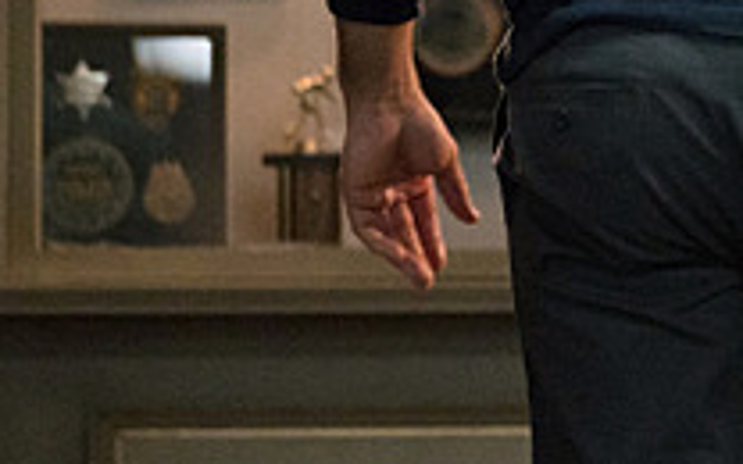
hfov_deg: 3.7
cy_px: -211
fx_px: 11319
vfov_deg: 2.3
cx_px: 1193
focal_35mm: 559
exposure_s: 1/400
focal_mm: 146
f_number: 4
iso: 5000
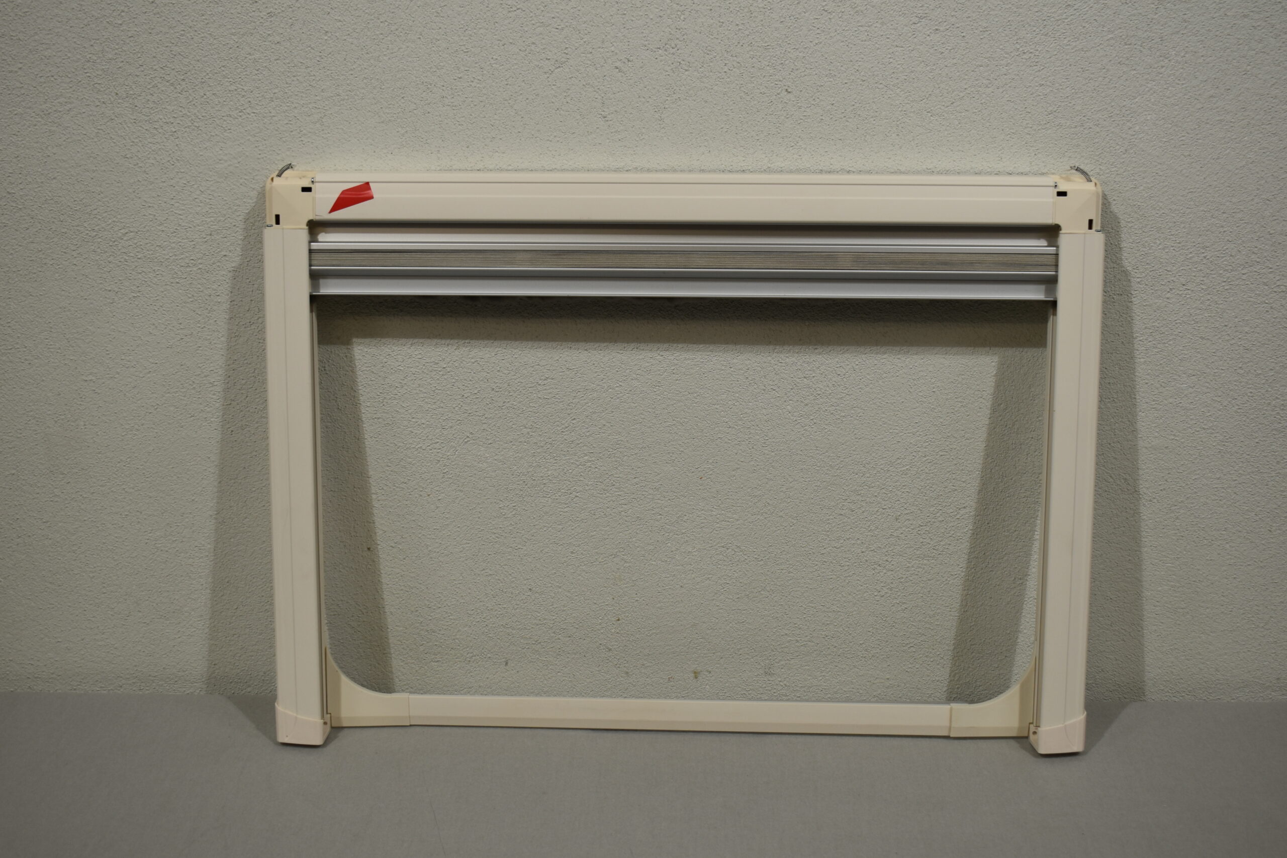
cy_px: 429
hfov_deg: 43.6
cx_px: 644
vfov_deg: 29.9
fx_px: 1609
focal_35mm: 45
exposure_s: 1/125
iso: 220
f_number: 5.6
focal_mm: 30
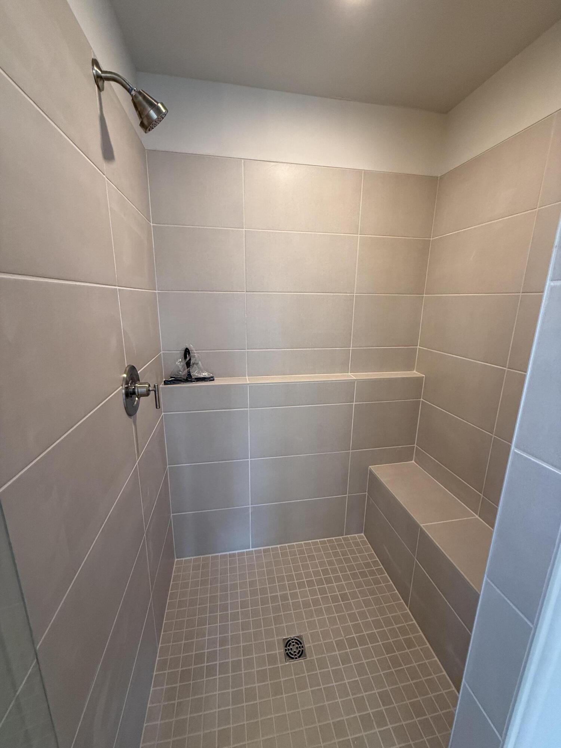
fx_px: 303
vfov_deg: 102.1
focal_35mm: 14
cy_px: 374
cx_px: 280
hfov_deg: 85.7
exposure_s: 1/120
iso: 200
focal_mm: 2.22
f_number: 2.2
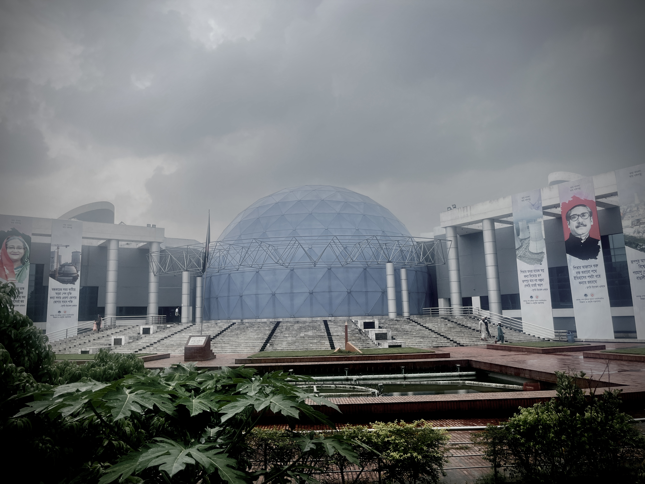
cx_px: 322
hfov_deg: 67.3
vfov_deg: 53.1
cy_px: 242
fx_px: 484
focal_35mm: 26
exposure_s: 1/696
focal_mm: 5.1
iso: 50
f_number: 1.6
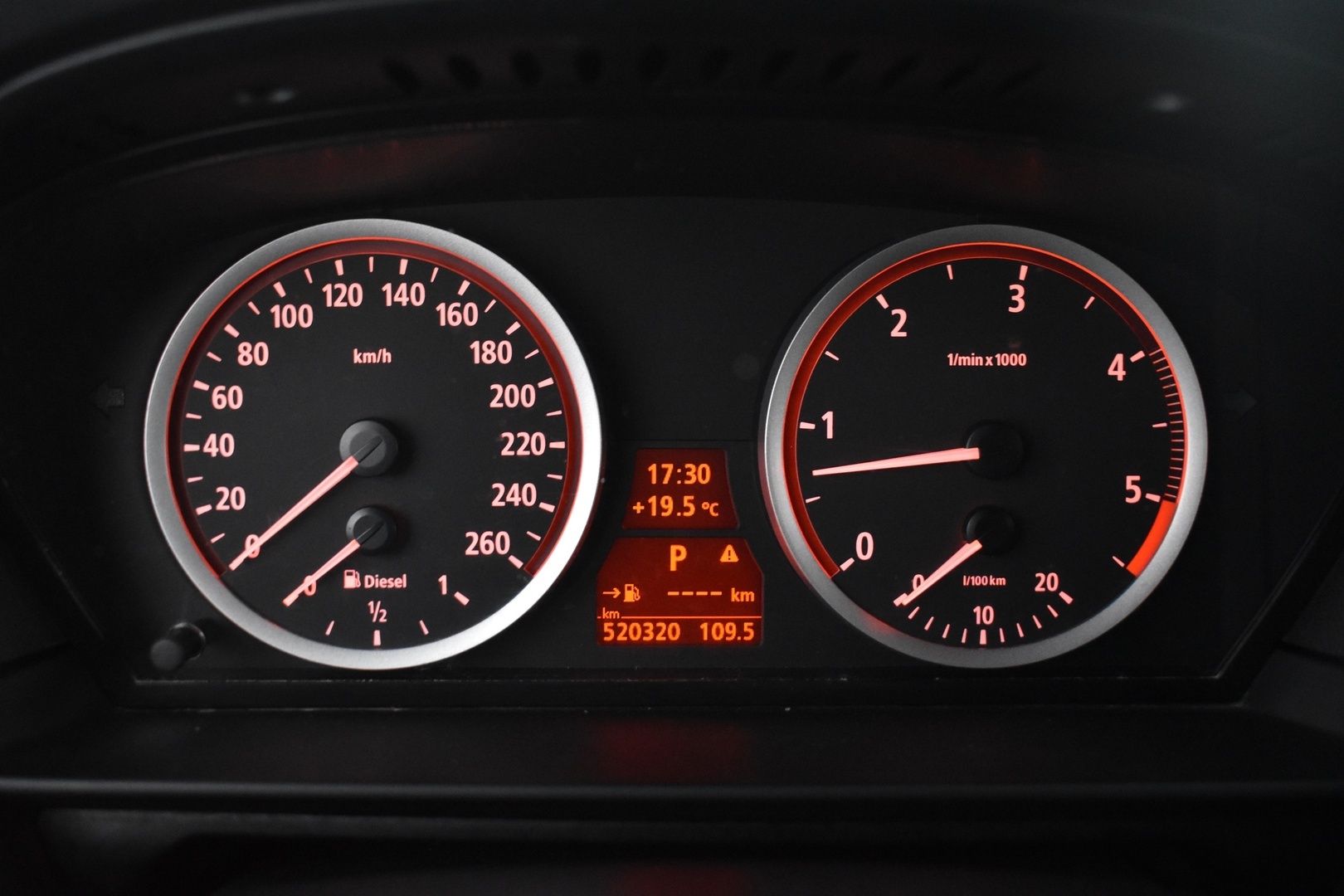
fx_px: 1344
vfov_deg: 36.9
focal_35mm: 36
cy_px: 448
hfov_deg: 53.1
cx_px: 672
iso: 3200
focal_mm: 24
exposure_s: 1/25
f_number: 3.8
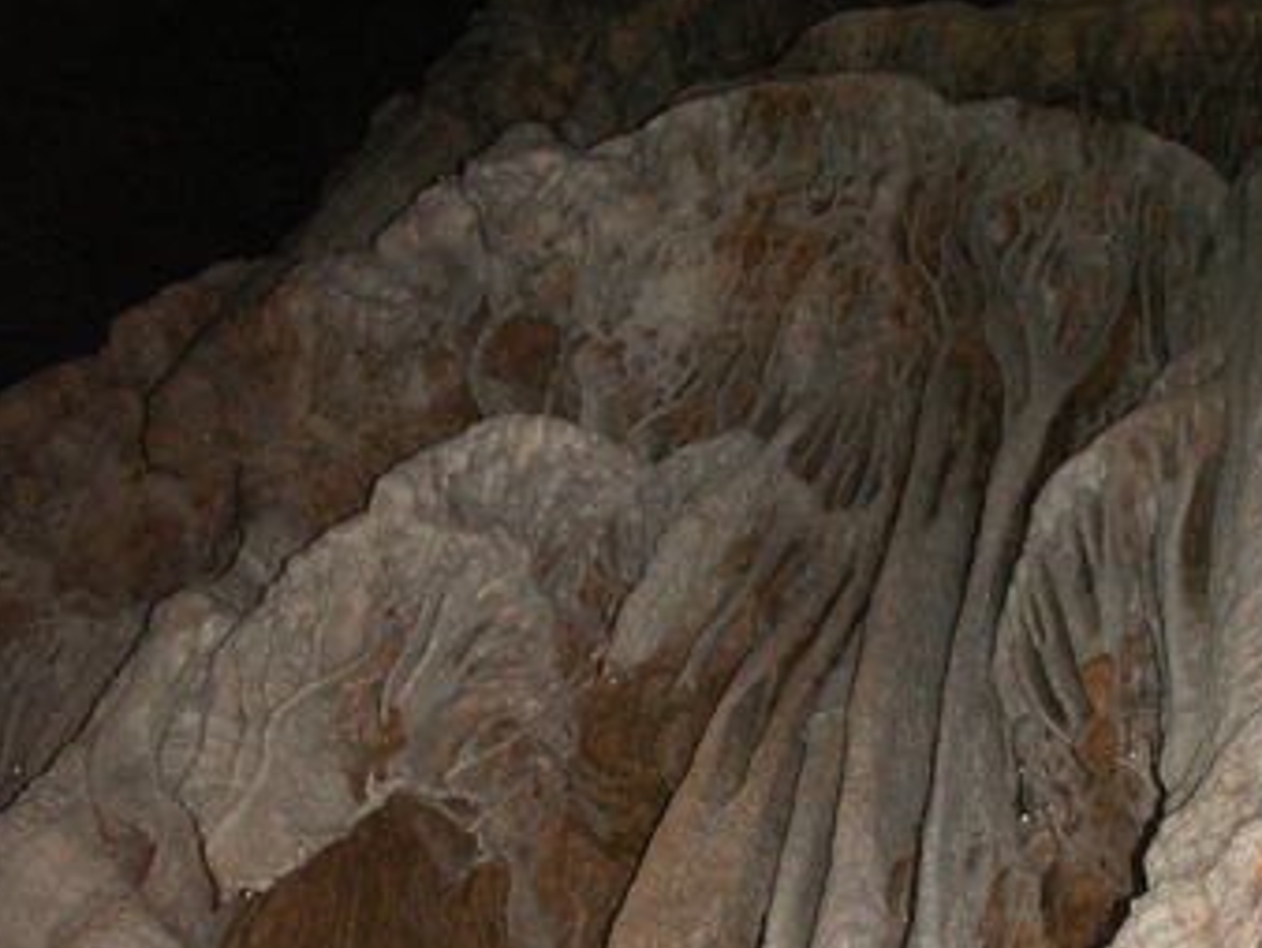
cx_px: 1075
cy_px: 802
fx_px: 2554
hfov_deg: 27.0
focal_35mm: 70
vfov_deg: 20.7
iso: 160
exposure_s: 1/40
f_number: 3.5
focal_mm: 7.7
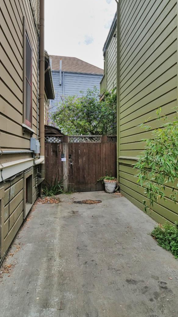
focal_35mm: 22
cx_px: 117
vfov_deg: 81.1
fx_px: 185
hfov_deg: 50.7
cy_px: 150
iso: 320
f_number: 4.5
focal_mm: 7
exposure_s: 1/640
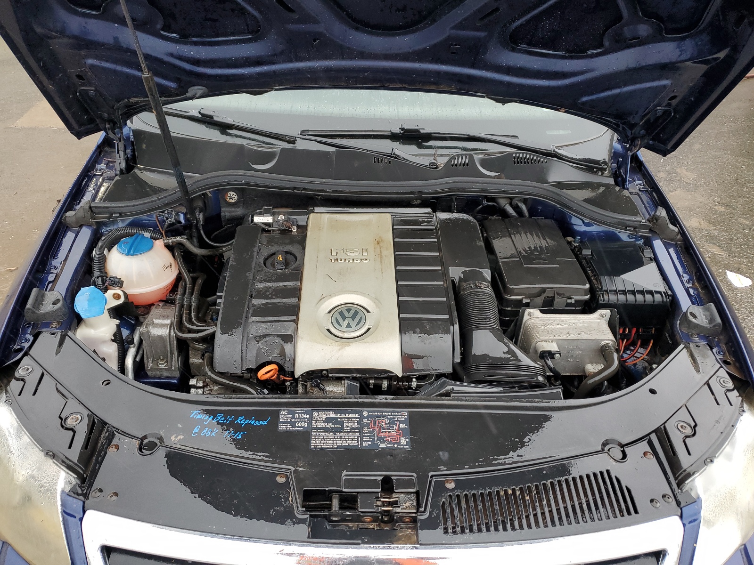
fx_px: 566
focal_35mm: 26
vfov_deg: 53.1
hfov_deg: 67.3
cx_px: 377
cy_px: 282
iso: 57
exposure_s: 1/120
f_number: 1.5
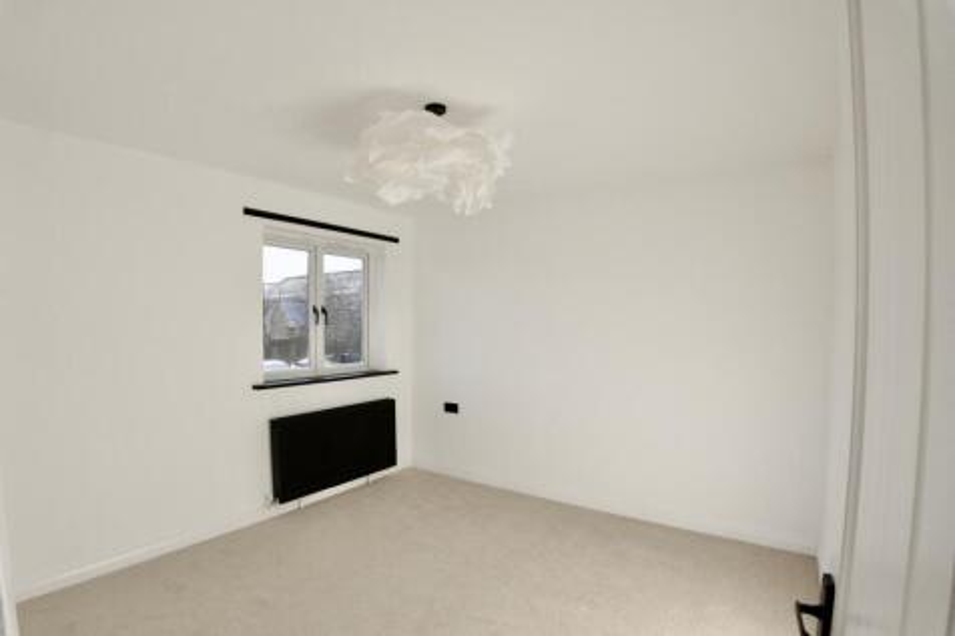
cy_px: 318
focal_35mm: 16
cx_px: 478
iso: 4000
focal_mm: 16
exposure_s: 1/3200
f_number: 8
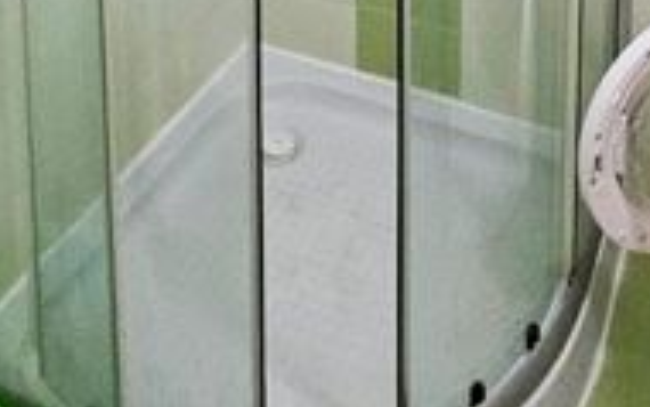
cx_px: 433
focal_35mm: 51
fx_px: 904
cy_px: -434
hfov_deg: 39.1
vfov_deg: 17.3
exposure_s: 1/33.3
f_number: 2.2
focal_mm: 1.7
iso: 320
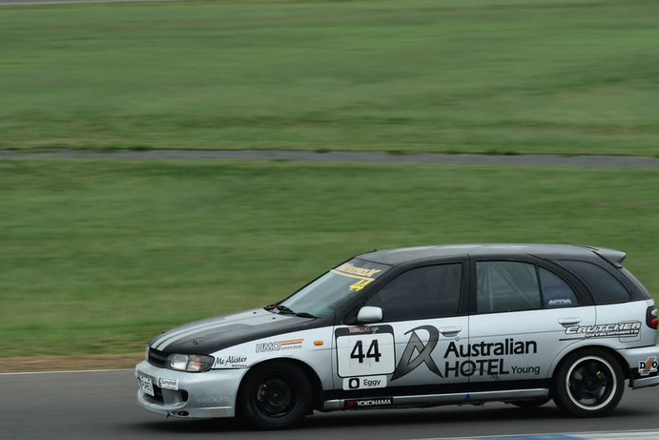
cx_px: 379
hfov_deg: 8.8
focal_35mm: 235
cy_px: 242
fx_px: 4295
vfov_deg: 5.9
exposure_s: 1/250
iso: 500
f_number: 11
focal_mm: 135
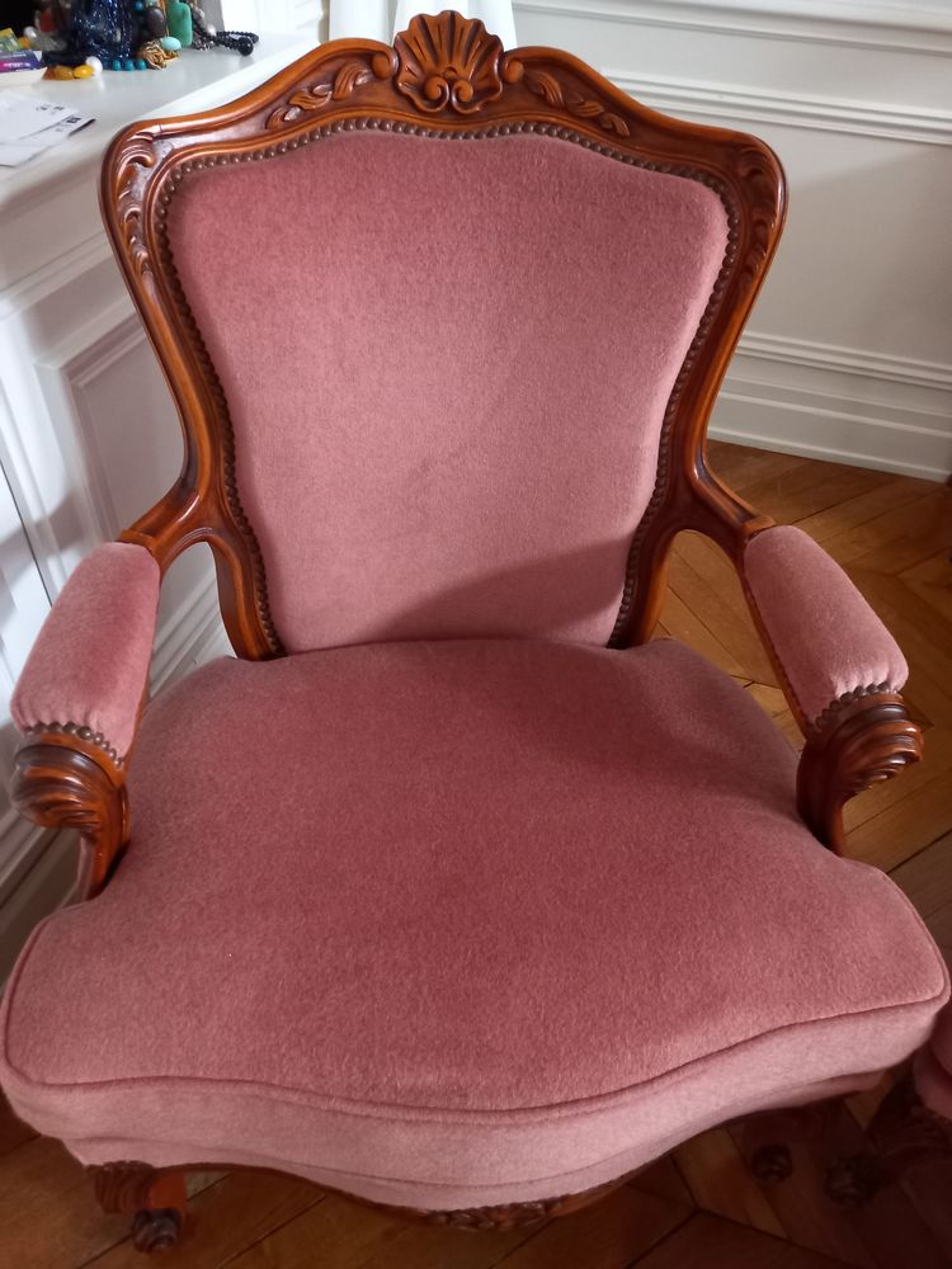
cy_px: 634
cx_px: 476
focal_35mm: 25
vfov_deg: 69.4
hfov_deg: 54.9
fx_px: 917
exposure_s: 1/20
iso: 500
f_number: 2
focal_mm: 4.6
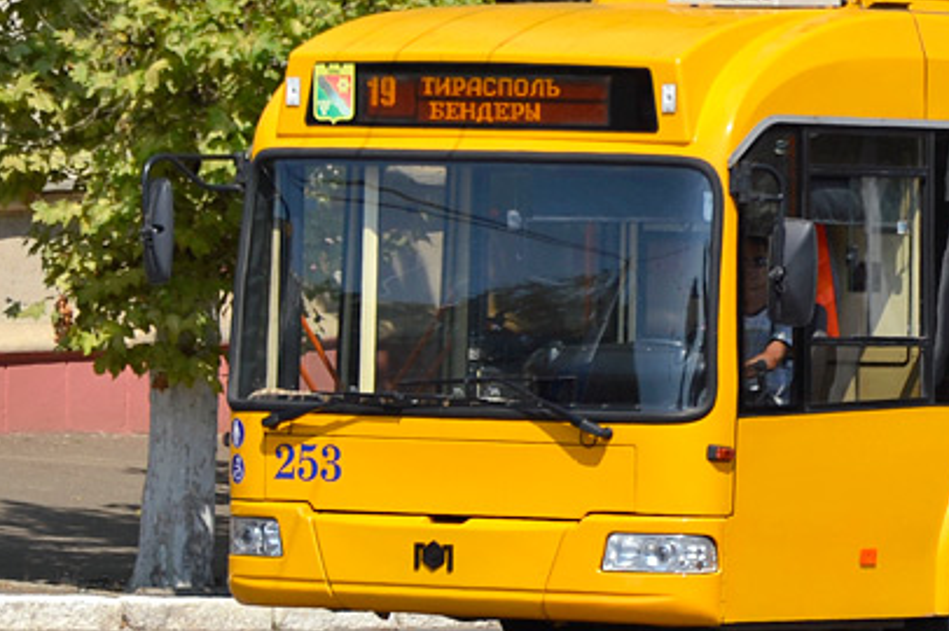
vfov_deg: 3.2
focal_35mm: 435
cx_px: 963
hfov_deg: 4.7
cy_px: 51
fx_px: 11458
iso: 100
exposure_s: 1/400
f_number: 7.1
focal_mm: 98
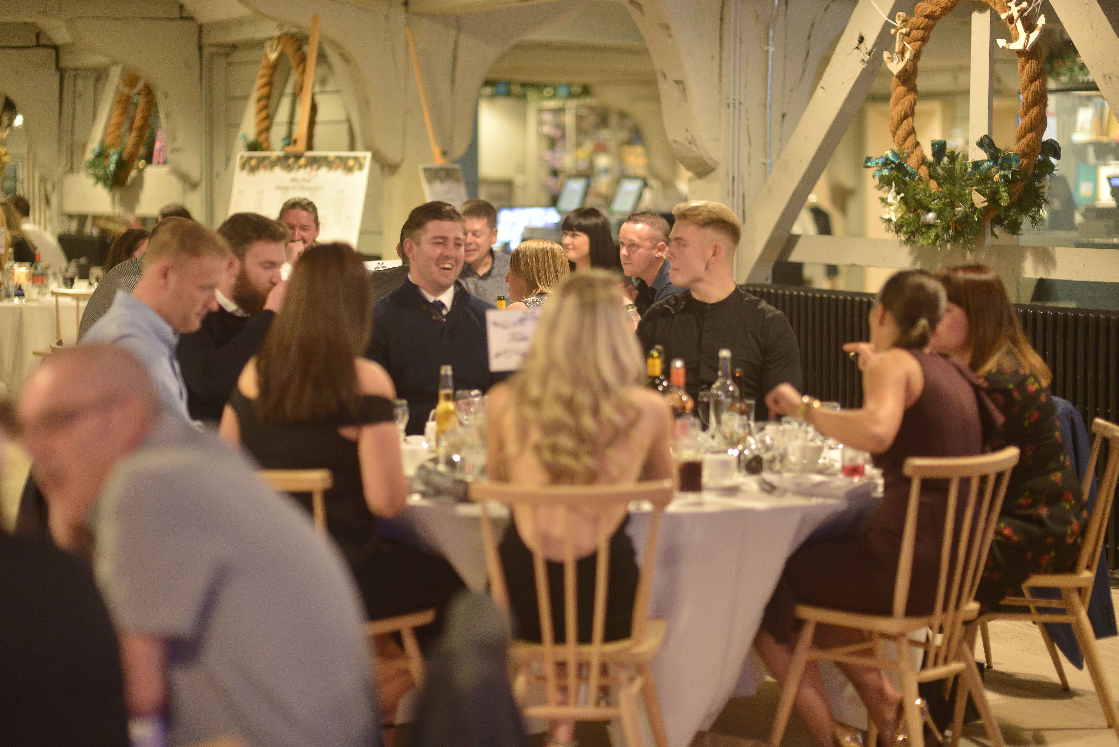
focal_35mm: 85
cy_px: 374
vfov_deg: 16.1
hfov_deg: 23.9
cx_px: 560
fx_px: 2643
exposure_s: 1/125
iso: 1600
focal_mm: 85
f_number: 1.4
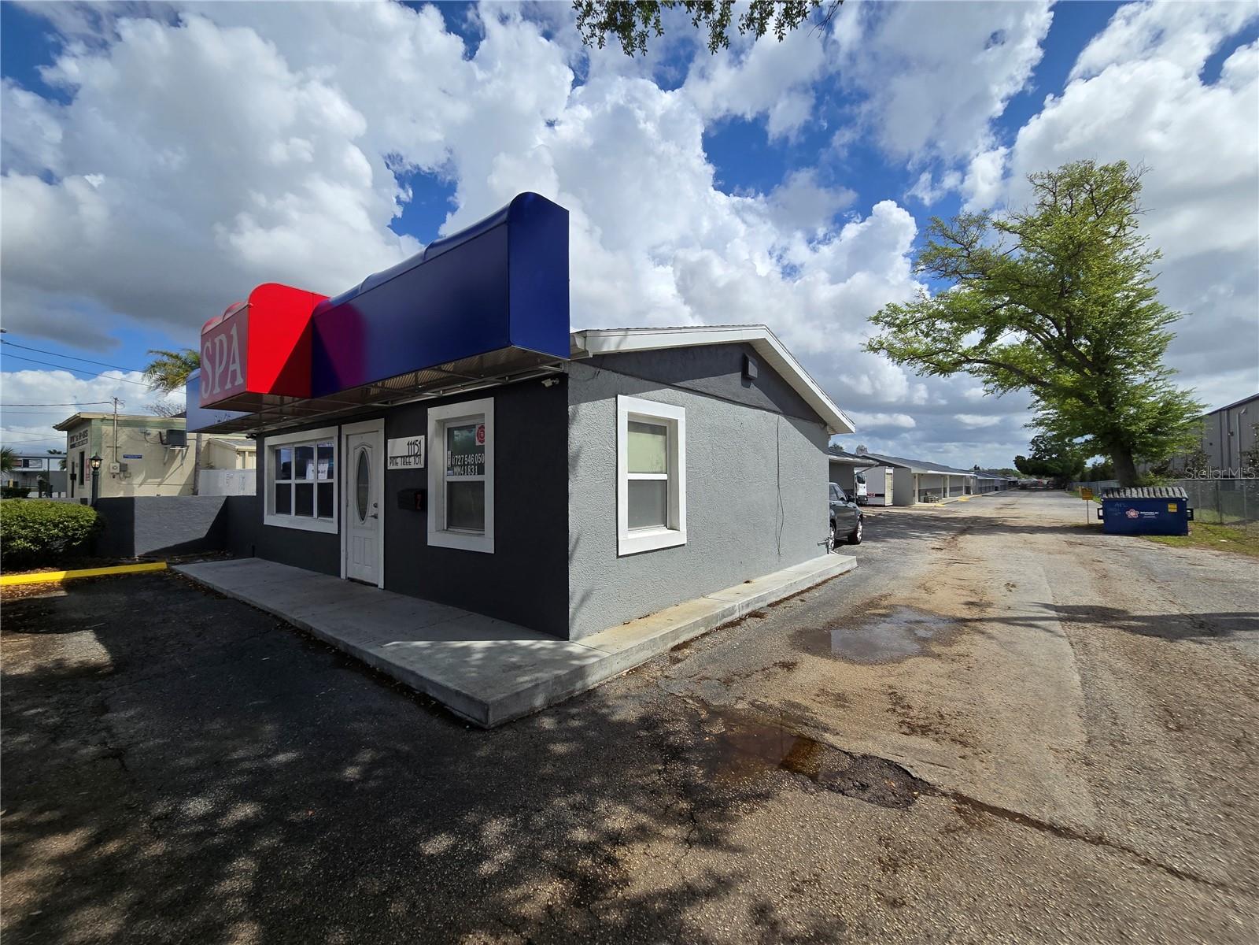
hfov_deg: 106.2
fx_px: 473
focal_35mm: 13
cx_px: 630
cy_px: 472
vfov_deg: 89.9
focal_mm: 2.2
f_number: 2.2
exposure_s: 1/3697
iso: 50
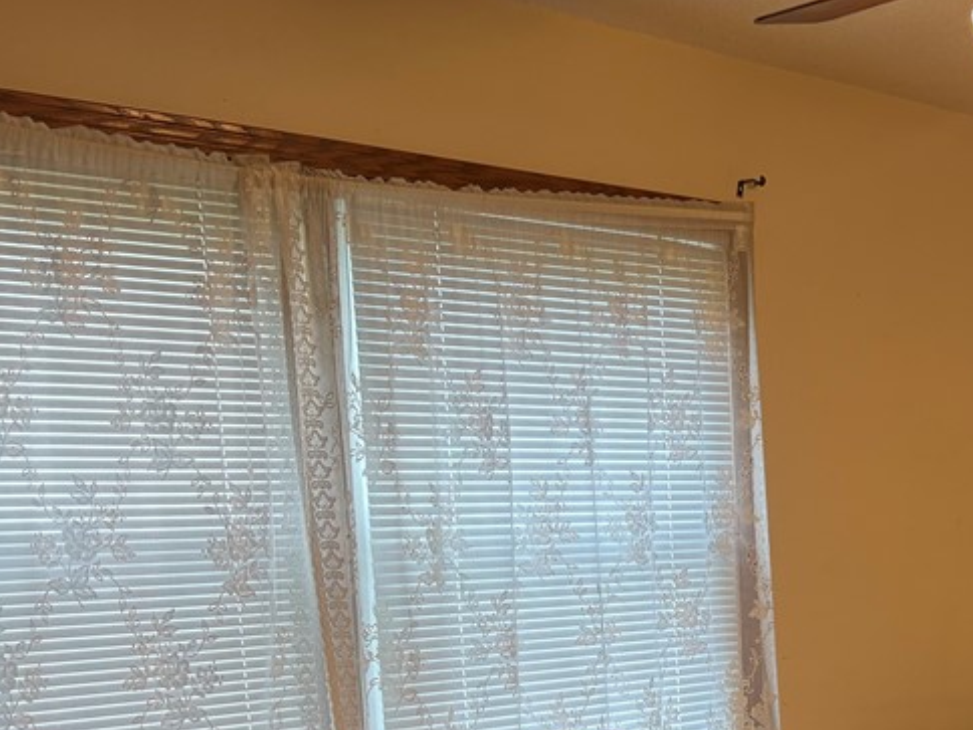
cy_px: 724
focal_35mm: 55
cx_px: 963
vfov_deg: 25.3
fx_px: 1546
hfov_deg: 32.3
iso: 125
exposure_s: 1/60
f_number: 1.6
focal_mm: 5.96
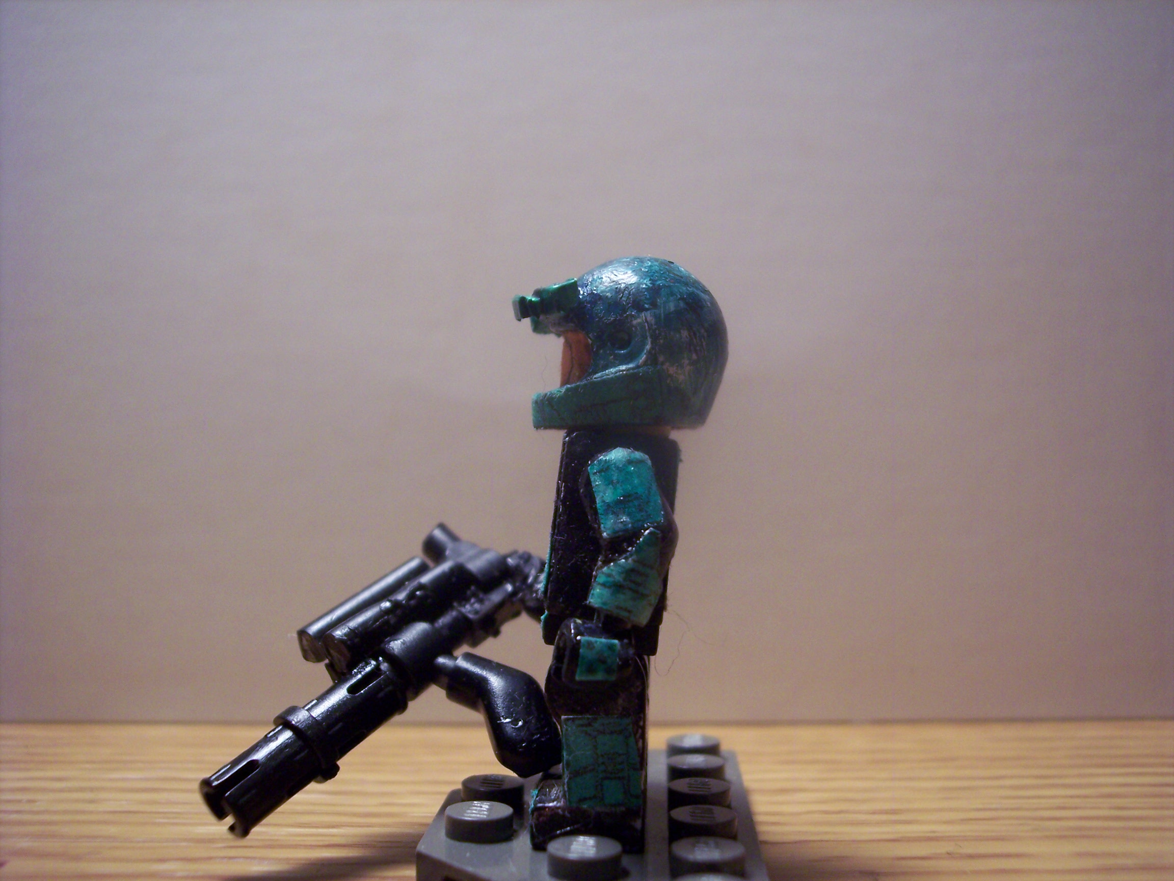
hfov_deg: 47.9
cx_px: 587
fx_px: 1323
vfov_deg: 36.8
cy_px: 440
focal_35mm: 39
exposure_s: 1/30
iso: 200
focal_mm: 8
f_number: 3.4
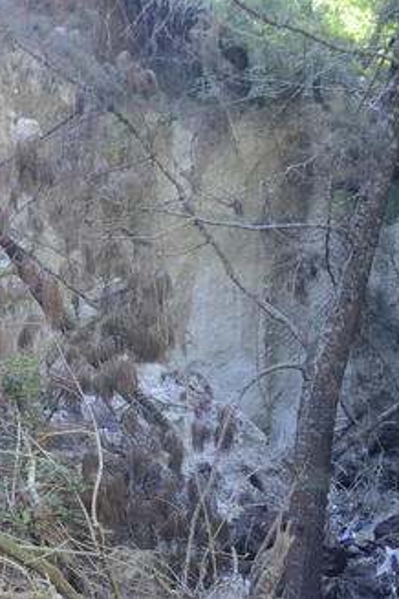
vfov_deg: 31.4
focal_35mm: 64
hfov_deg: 20.3
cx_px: -31
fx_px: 1064
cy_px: 298
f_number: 4.5
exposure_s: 1/80
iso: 800
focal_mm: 28
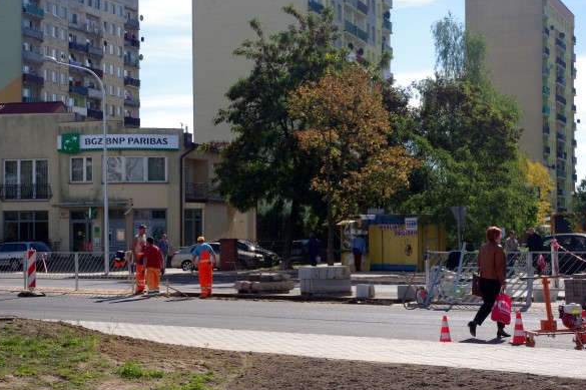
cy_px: 195
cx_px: 277
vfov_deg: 16.6
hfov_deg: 24.8
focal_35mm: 82
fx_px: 1334
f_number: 8
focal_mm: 50
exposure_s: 1/1600
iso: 800
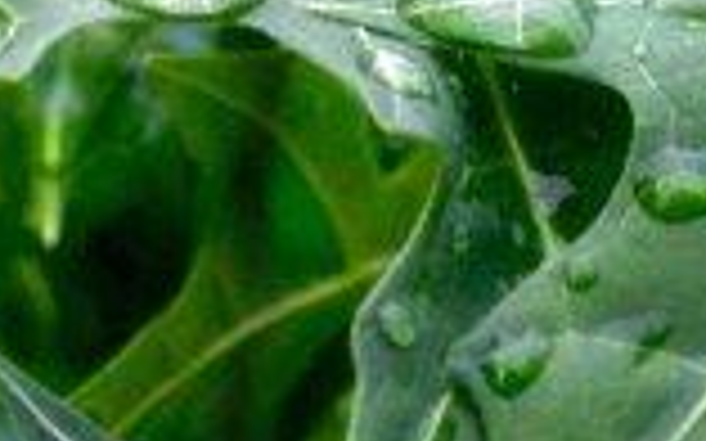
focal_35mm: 136
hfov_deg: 15.4
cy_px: 299
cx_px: 315
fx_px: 2616
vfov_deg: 9.6
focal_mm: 4.12
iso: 200
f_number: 2.4
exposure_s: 1/20
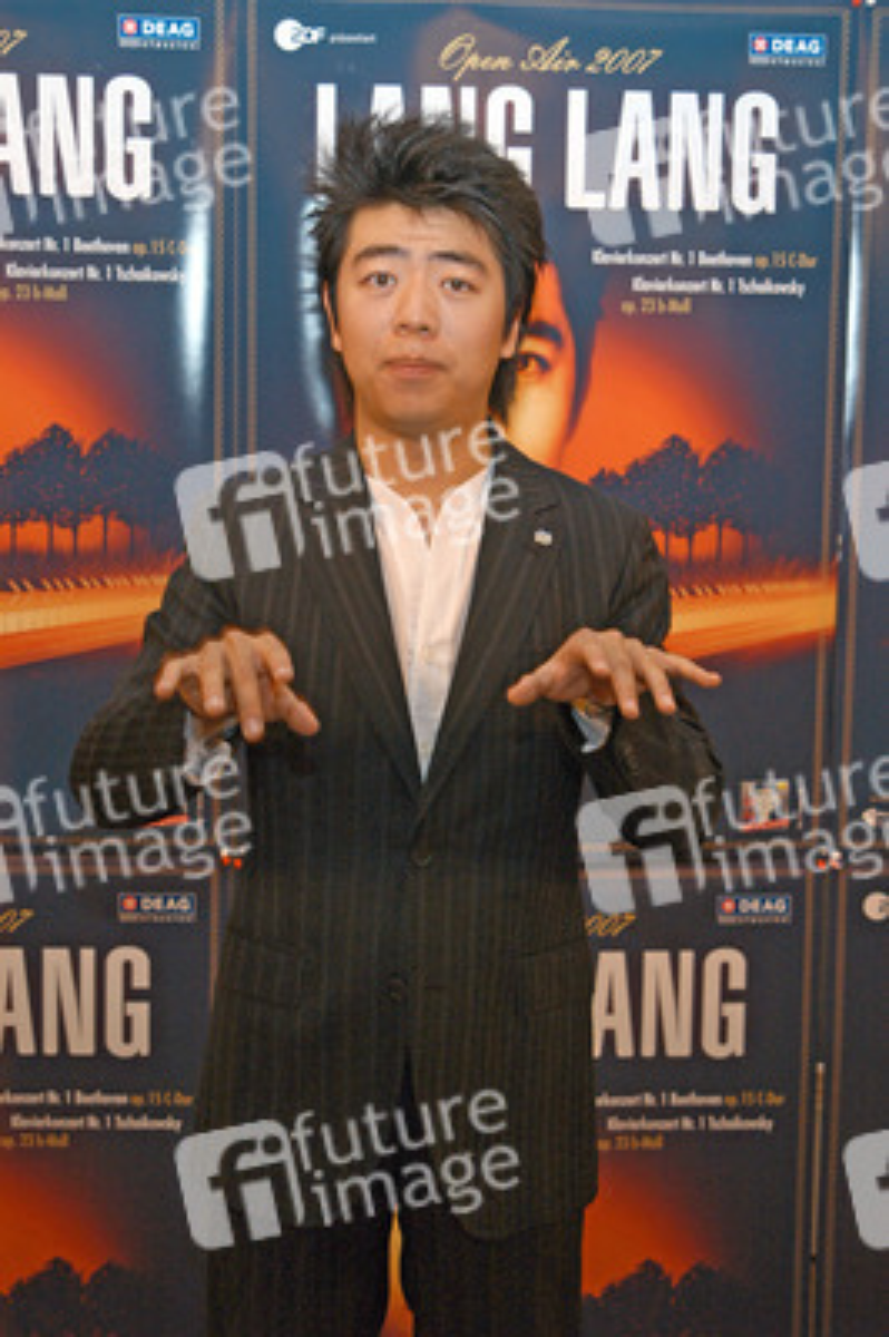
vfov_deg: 33.4
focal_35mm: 60
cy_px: 668
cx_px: 444
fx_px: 2226
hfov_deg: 22.6
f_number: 5.6
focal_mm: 40
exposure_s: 1/100
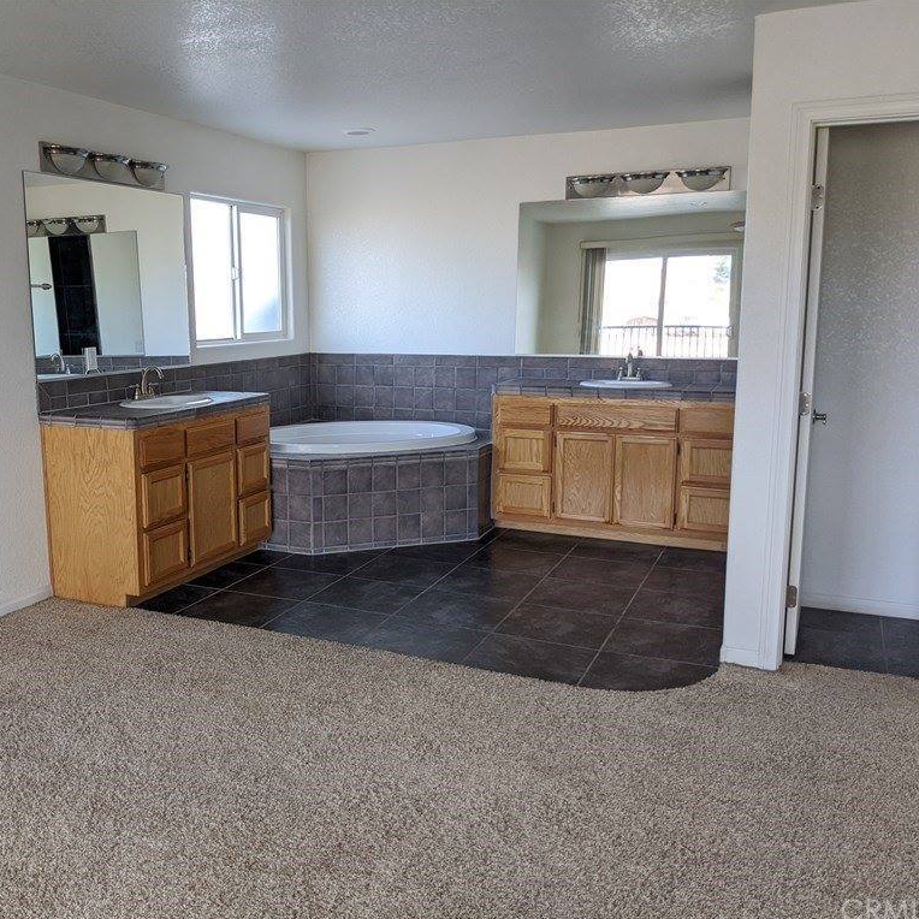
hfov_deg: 50.4
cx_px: 322
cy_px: 460
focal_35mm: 32
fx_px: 961
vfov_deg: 51.1
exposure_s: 1/99.9
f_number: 1.73
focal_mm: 4.38
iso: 138
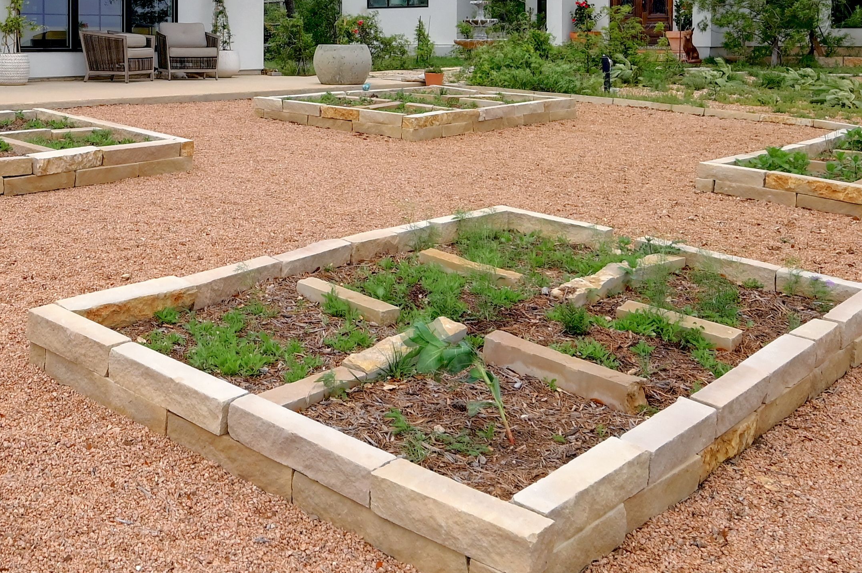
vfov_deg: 27.8
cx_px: 183
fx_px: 1110
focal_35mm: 46
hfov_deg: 40.8
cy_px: 50
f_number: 6.3
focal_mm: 16.5
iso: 2000
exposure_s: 1/5000
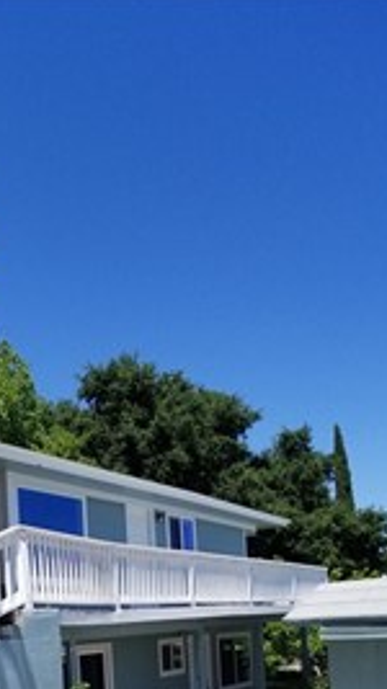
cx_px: 18
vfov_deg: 38.0
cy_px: 612
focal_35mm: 51
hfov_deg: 22.7
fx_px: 931
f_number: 1.7
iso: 50
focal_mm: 4.25
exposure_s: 1/2592
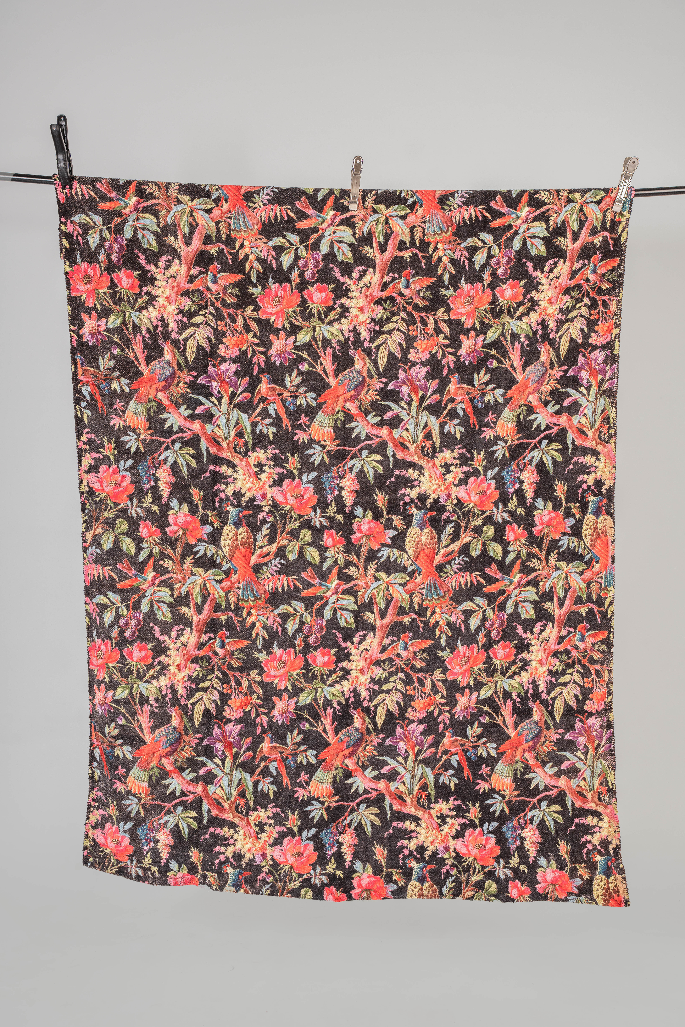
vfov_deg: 43.6
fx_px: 1284
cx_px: 342
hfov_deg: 29.9
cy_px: 514
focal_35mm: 45
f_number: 4.5
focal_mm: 45
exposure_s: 1/160
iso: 500
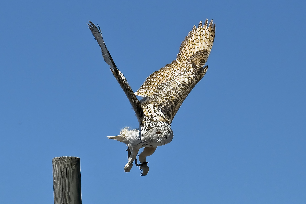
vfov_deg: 6.2
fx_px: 1887
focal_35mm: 222
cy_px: 102
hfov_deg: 9.3
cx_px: 153
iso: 1000
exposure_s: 1/6400
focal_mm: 147.9
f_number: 5.6
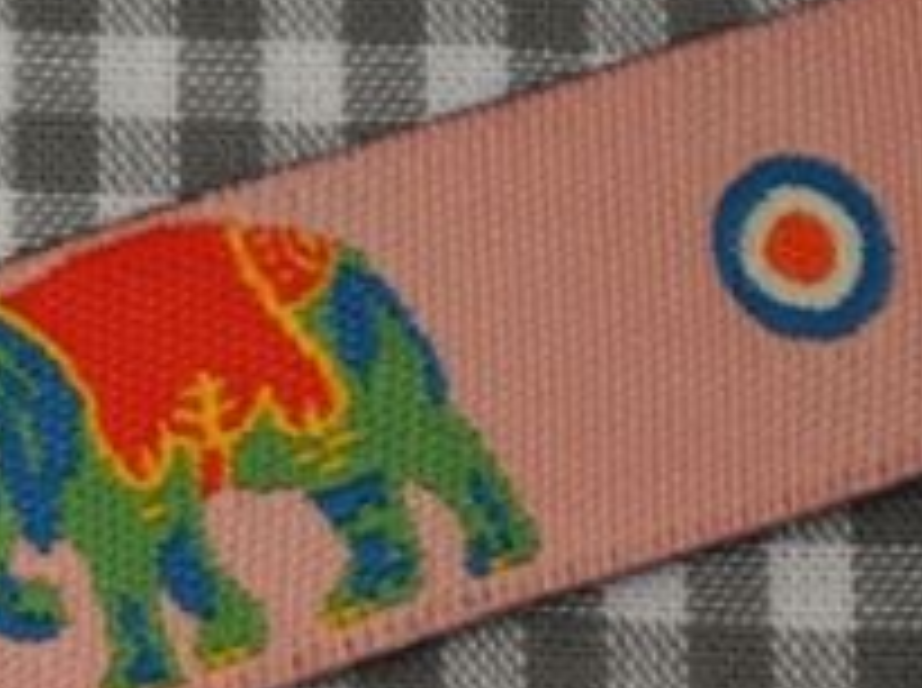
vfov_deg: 5.7
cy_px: 618
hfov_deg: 7.5
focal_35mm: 259
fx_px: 6886
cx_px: -571
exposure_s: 1/60
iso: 500
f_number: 5.3
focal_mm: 46
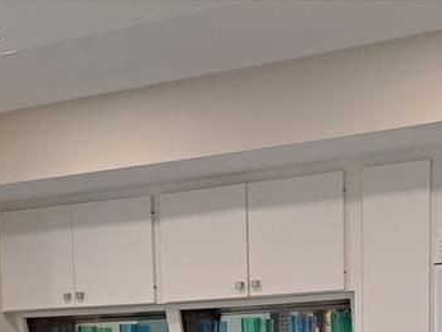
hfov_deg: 27.3
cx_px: 262
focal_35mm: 71
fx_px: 907
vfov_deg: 18.5
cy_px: 488
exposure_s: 1/60
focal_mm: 5.23
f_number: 1.8
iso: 50
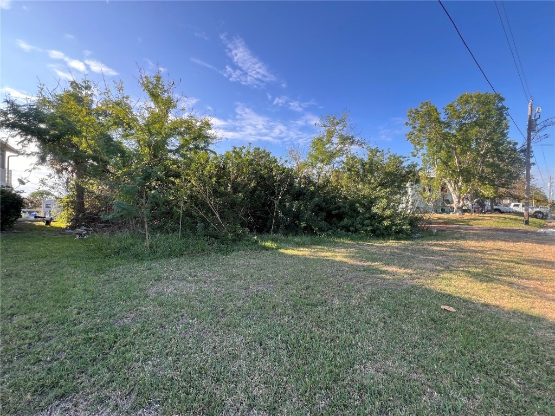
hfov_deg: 106.2
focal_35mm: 13
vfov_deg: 89.9
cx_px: 278
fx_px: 208
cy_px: 208
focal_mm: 1.57
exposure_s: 1/335
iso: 32
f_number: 1.8
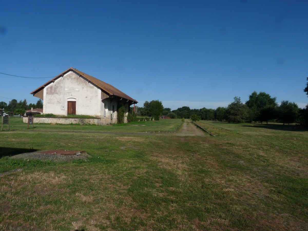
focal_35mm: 27
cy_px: 116
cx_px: 154
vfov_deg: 51.4
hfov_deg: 65.3
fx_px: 240
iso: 100
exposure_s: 1/400
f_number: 8
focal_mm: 4.8
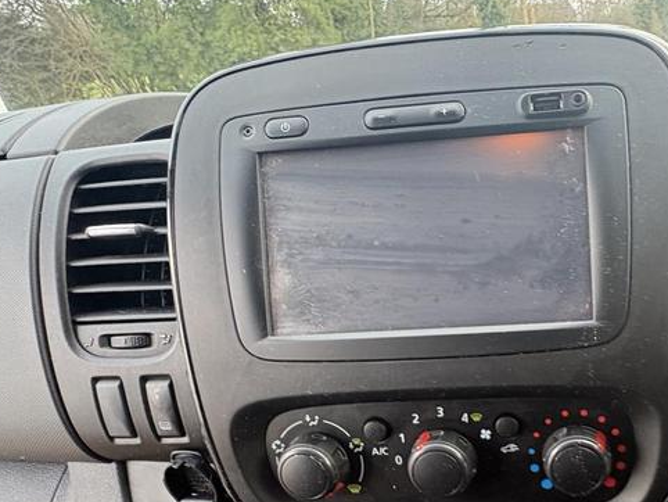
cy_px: 337
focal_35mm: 26
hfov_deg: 61.7
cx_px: 534
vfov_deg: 52.0
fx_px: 502
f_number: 2.2
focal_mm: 2.22
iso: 250
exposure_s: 1/60
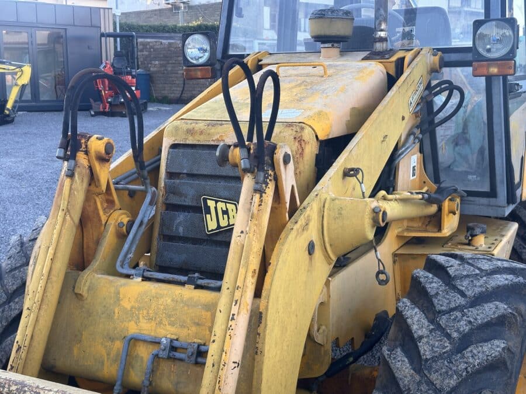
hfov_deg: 39.7
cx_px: 263
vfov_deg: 30.3
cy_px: 197
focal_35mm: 48
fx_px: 729
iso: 50
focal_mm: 6.86
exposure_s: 1/121
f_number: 1.78
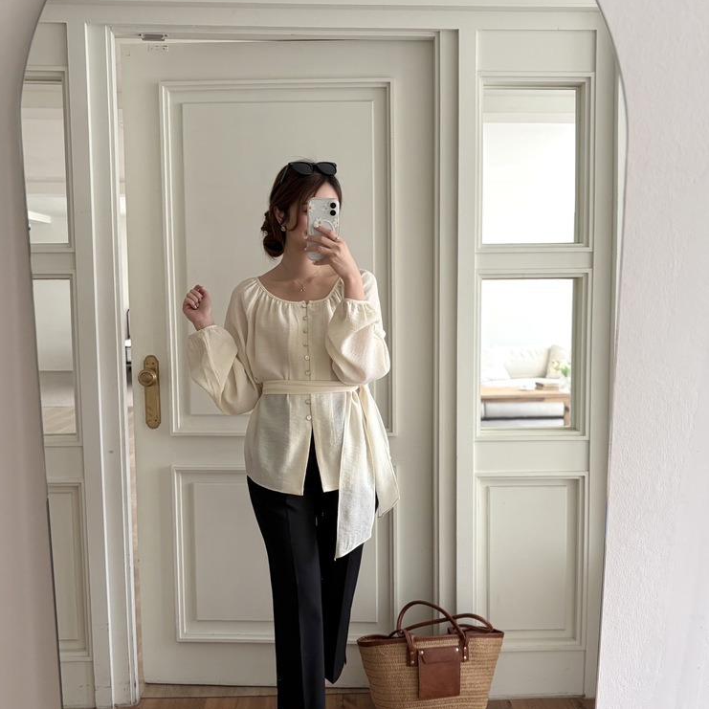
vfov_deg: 52.4
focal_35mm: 31
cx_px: 351
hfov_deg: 52.5
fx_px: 718
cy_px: 404
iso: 125
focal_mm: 5.96
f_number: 1.6
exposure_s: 1/122
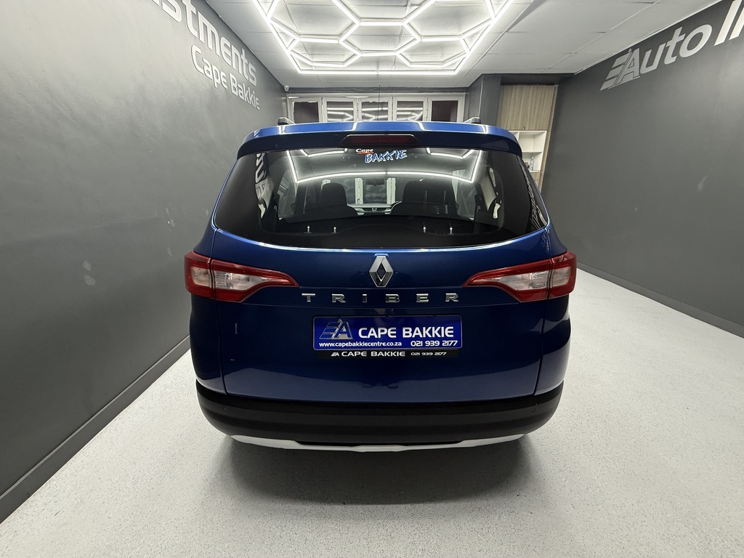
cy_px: 279
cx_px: 372
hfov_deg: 102.1
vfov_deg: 85.7
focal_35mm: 14
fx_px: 301
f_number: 2.2
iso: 200
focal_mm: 2.22
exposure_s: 1/50
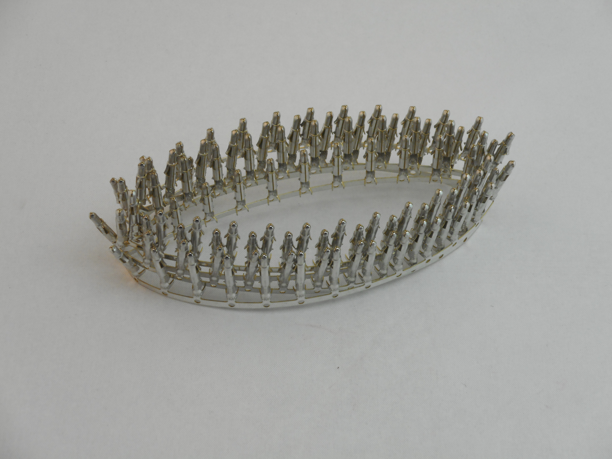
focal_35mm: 90
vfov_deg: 16.4
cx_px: 309
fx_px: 1591
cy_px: 228
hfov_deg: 21.8
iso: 180
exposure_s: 1/60
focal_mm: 15.9
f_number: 5.6
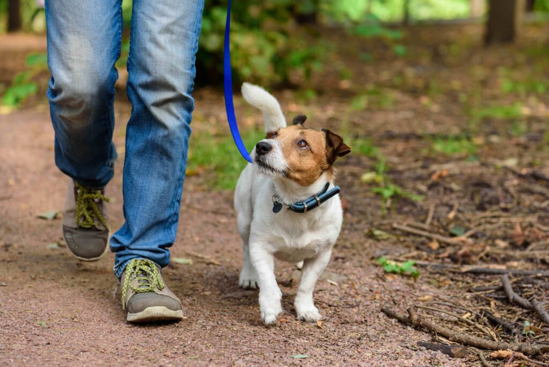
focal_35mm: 105
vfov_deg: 13.1
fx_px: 1602
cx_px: 274
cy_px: 184
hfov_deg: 19.4
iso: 1250
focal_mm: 105
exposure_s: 1/1000
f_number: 5
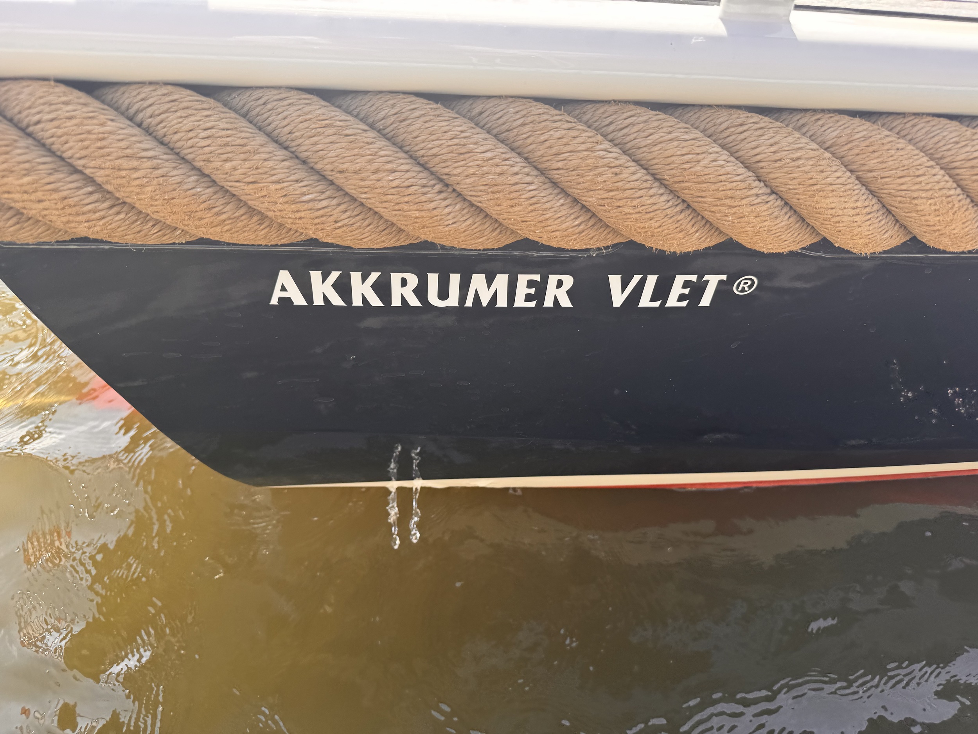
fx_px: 678
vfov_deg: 56.8
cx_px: 489
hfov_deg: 71.6
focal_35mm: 24
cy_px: 367
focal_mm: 6.76
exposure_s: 1/488
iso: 80
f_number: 1.78
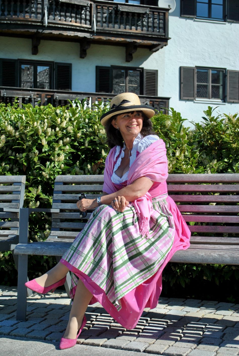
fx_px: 595
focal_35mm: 60
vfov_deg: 33.3
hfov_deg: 22.7
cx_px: 120
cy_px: 178
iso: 100
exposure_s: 1/640
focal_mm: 40
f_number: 5.3
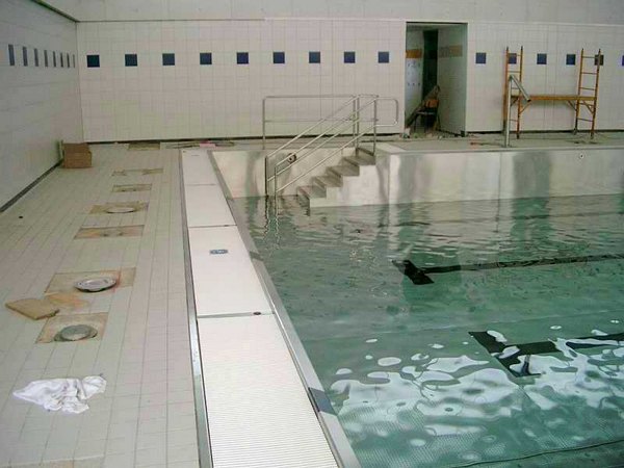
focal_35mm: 37
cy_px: 234
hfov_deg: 50.1
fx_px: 667
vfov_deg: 38.7
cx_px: 312
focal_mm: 7.6
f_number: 2.6
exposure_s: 1/50
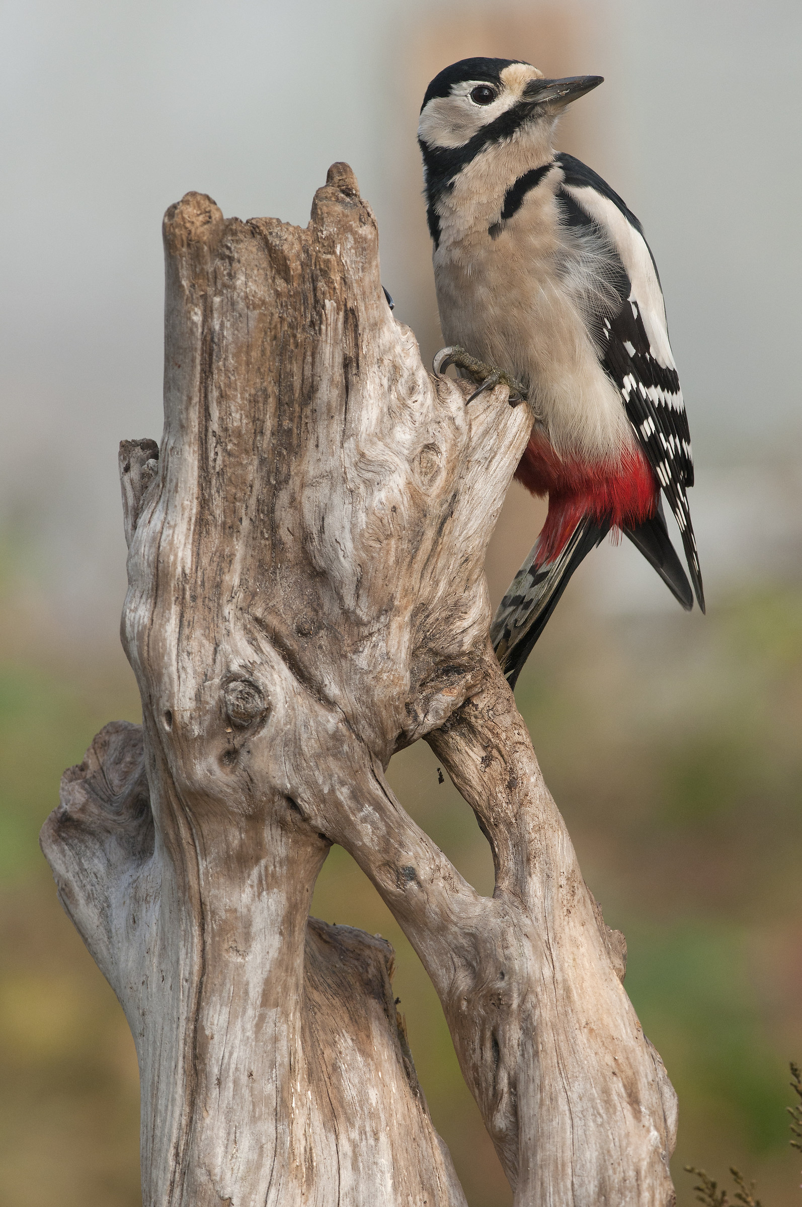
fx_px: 15076
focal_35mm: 450
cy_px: 604
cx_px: 401
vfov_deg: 4.6
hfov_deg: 3.0
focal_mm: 300
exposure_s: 1/320
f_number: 8
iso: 400
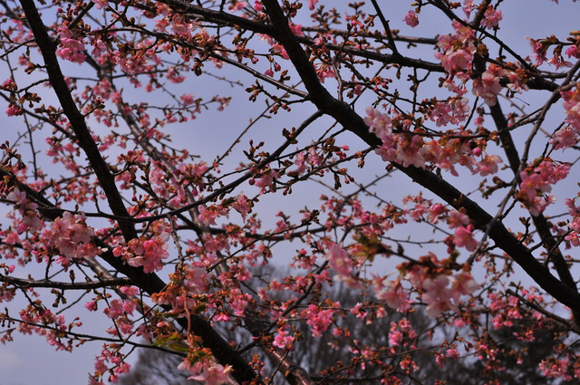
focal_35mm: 75
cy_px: 192
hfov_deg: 27.0
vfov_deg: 18.1
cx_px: 290
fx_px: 1207
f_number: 8
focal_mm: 50
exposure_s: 1/2000
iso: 200
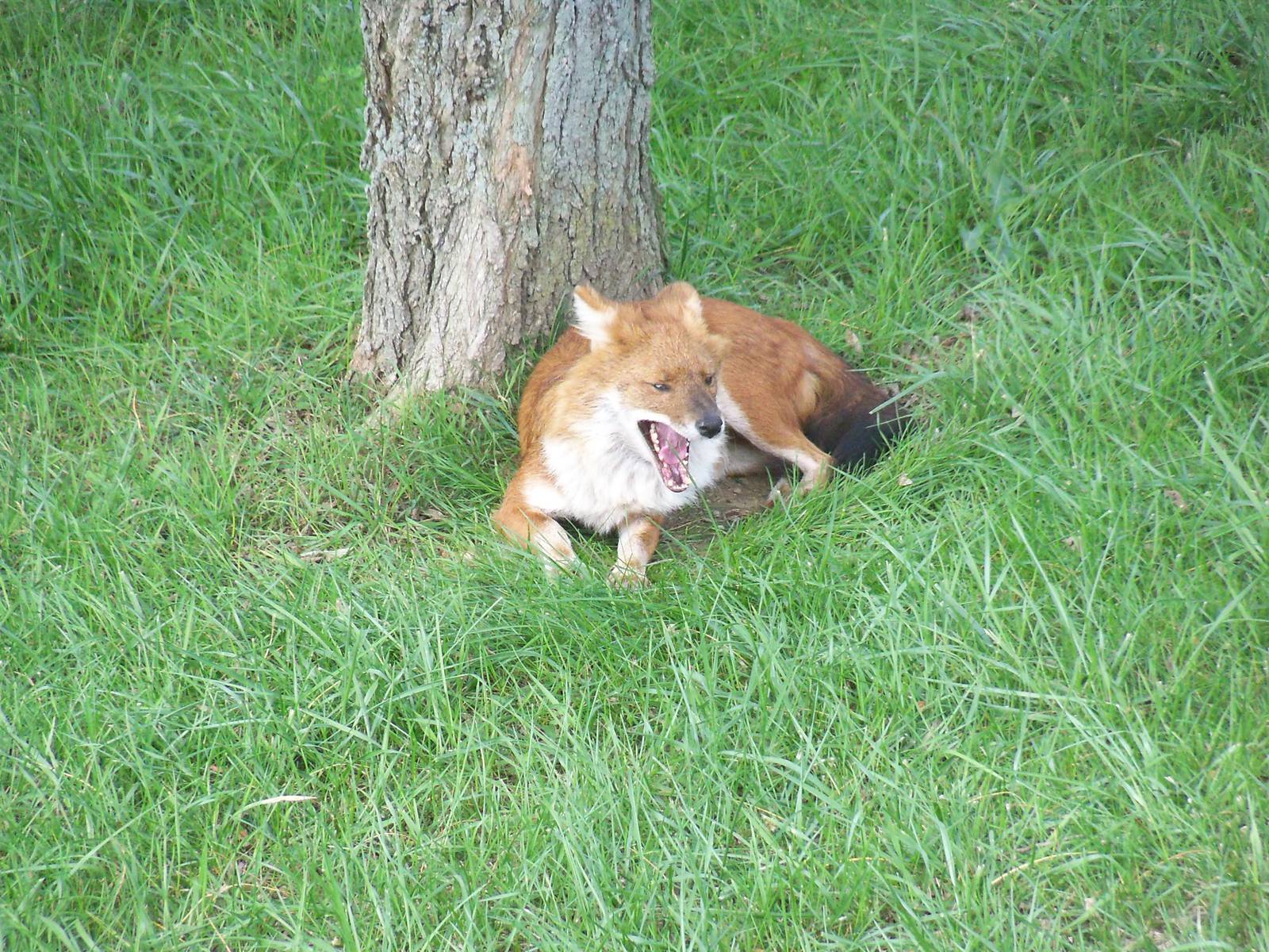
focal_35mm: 350
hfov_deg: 5.7
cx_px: 634
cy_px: 476
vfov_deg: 4.2
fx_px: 12831
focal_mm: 62
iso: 400
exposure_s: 1/125
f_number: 8.5
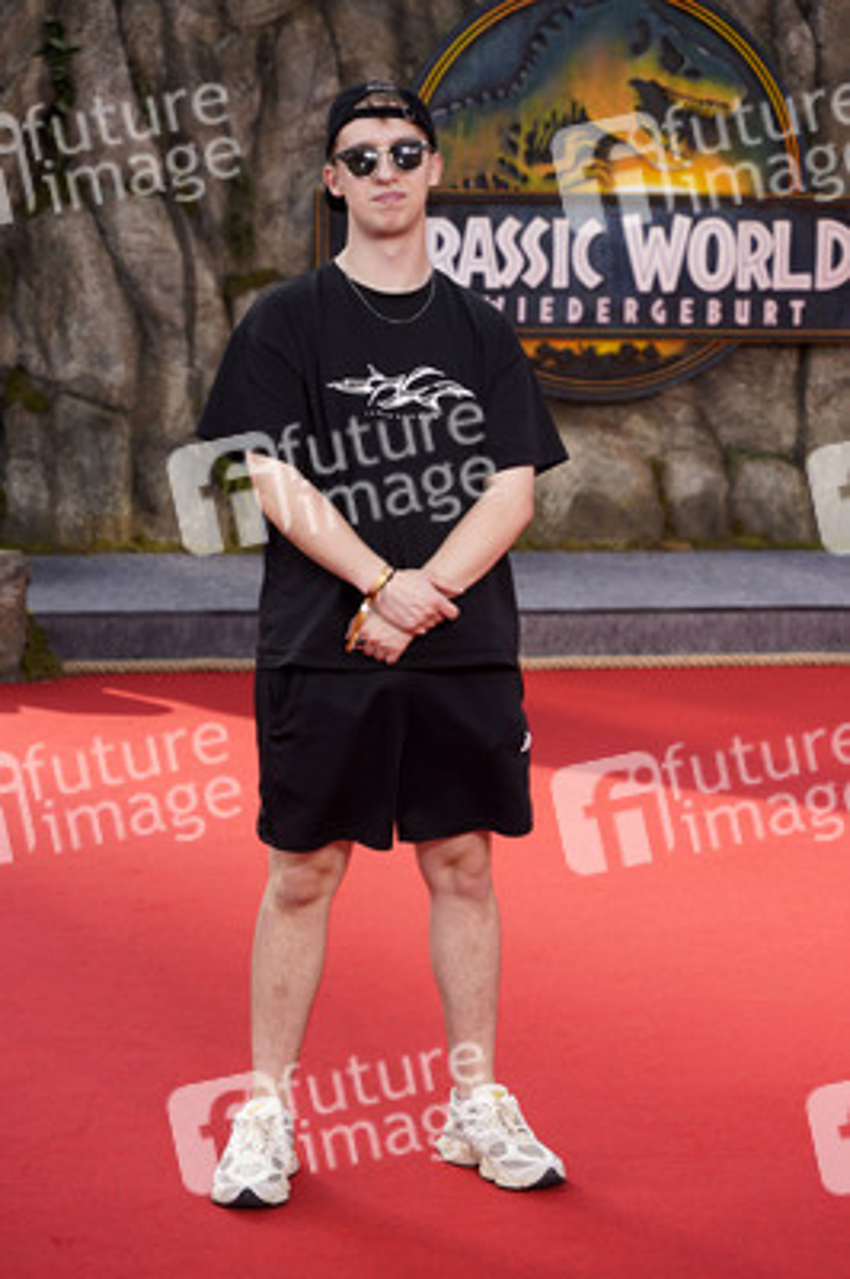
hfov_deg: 14.2
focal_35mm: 96
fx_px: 3406
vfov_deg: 21.3
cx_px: 425
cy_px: 640
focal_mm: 96
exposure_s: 1/160
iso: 100
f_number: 5.6
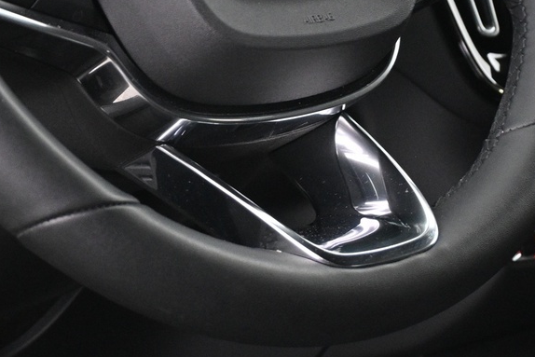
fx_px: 1919
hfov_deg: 15.8
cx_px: 185
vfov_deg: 10.4
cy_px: -111
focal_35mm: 129
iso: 1600
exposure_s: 1/8
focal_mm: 30.5
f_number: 4.8
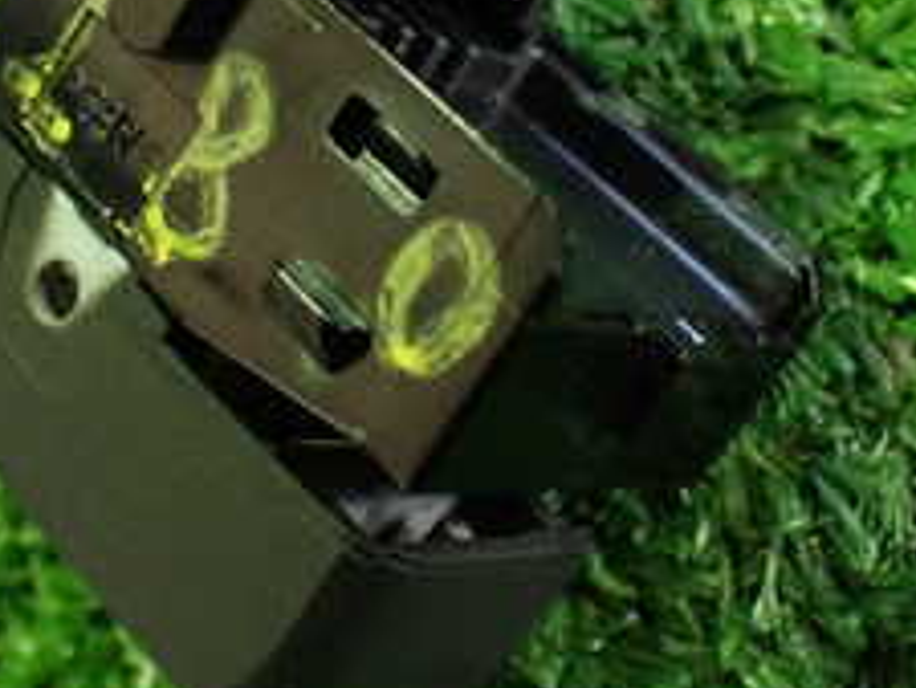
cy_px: 102
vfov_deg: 18.2
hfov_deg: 24.4
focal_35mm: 80
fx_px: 2118
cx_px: 415
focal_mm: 5.4
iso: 800
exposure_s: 1/50
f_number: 2.3
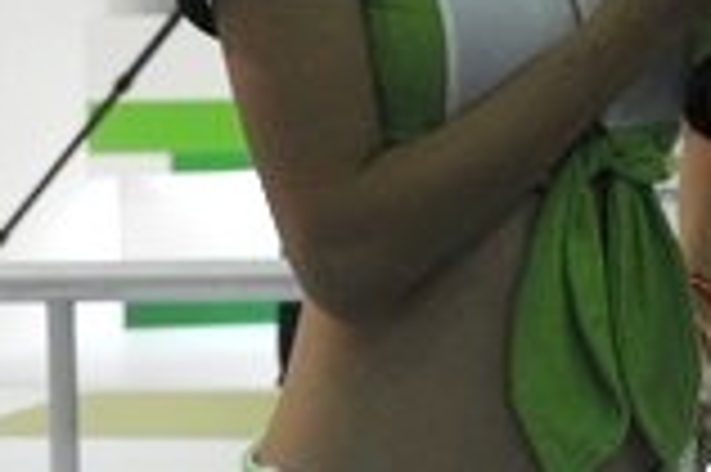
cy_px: 11
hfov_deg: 10.4
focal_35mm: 194
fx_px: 3827
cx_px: 950
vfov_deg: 7.0
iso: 800
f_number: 7.1
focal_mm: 34
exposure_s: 1/200
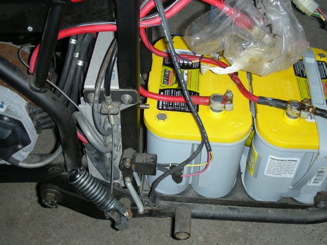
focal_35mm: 47
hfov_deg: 40.4
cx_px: 161
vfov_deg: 30.9
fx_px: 444
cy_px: 130
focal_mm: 5.8
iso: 50
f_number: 2.8
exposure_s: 1/60
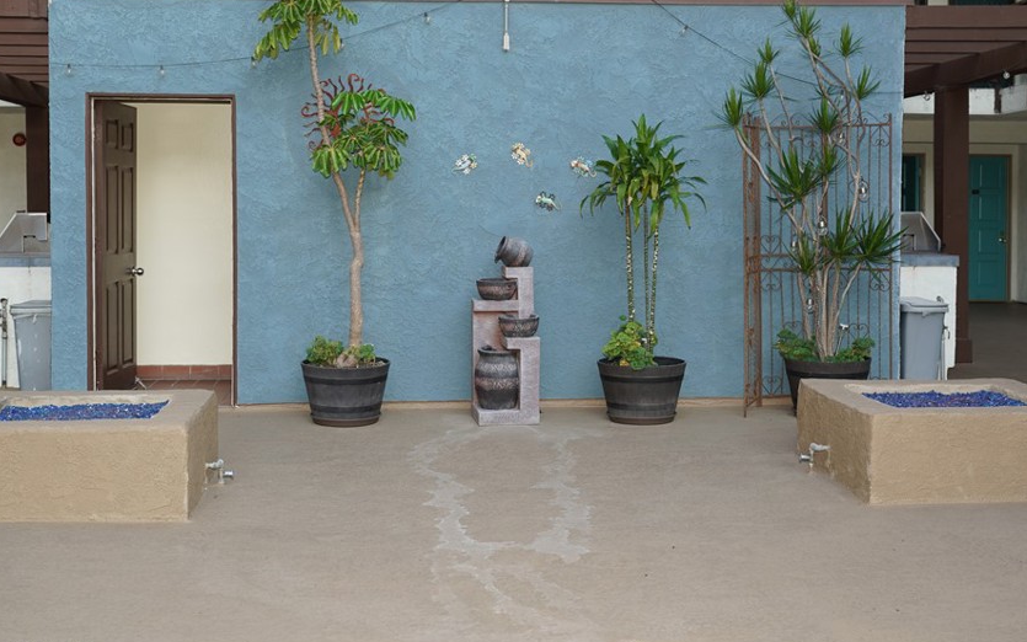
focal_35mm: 50
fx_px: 1400
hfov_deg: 40.3
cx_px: 518
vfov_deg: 25.8
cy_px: 253
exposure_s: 1/160
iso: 125
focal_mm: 40
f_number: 4
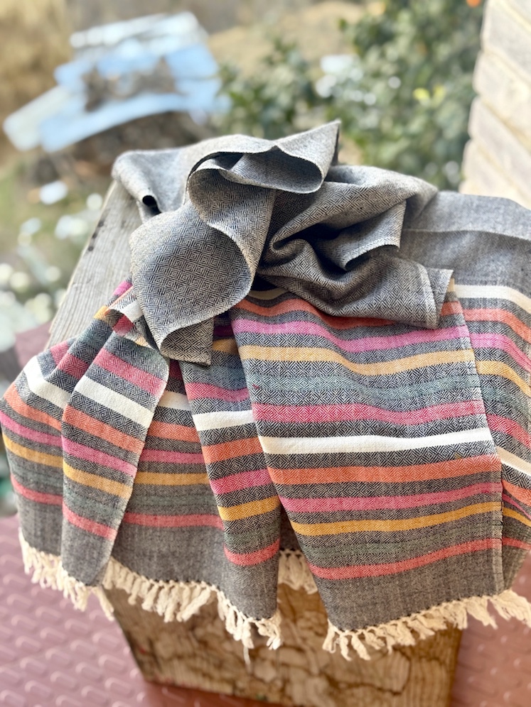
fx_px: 982
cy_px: 354
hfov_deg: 30.3
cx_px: 266
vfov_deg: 39.7
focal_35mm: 48
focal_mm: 6.76
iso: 64
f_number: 1.78
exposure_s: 1/232
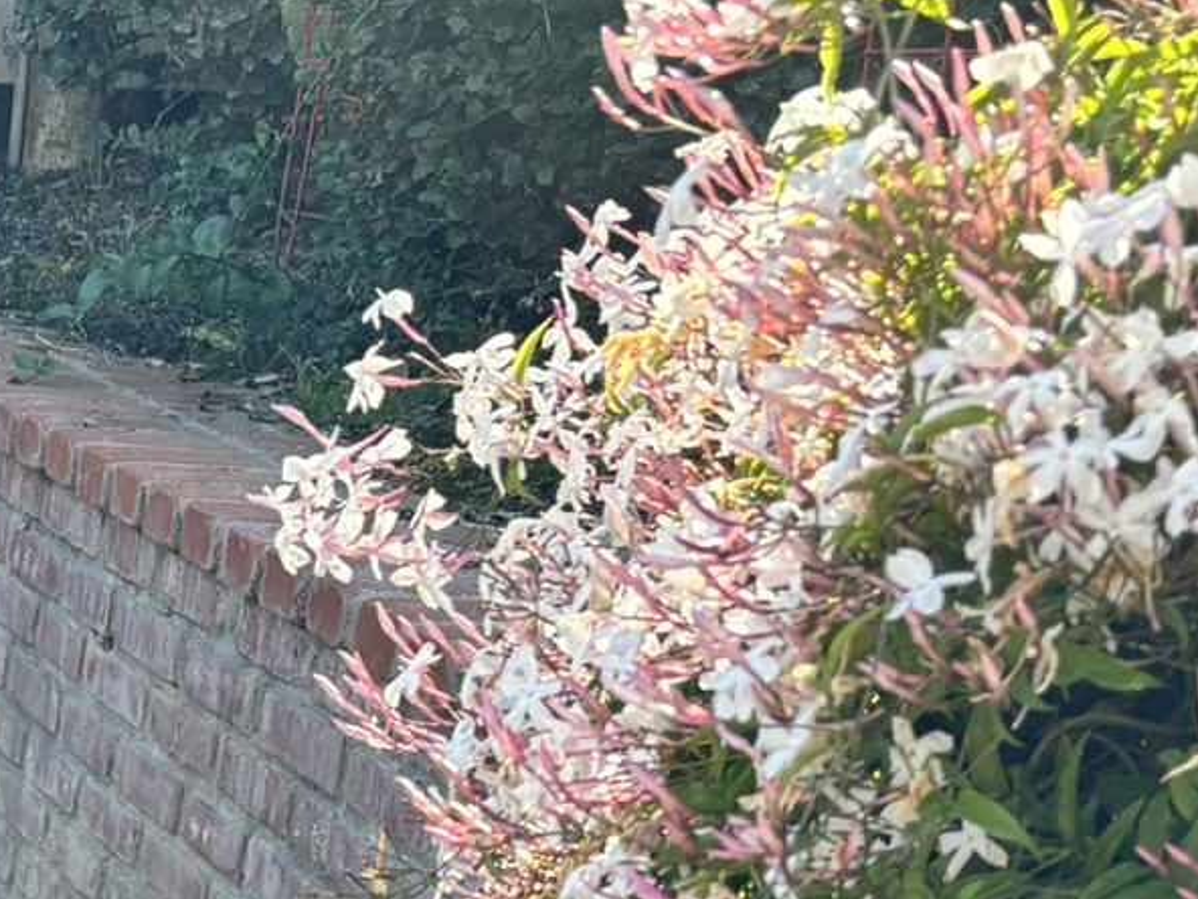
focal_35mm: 90
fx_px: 3115
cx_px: -59
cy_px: 1452
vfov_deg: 14.9
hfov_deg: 20.9
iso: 50
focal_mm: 5.96
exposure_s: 1/370
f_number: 1.6
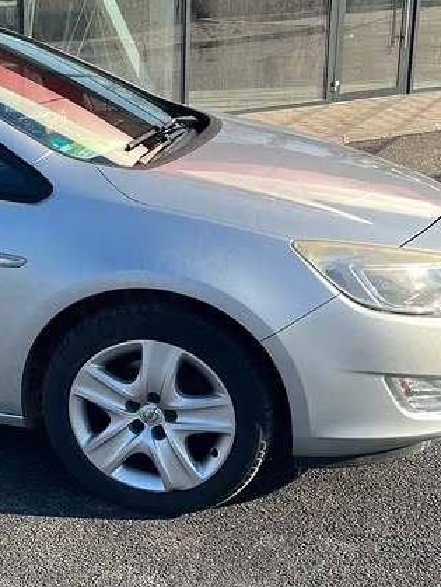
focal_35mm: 62
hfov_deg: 21.6
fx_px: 1052
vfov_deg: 31.2
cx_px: -113
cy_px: 301
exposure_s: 1/1488
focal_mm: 5.7
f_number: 1.5
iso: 50
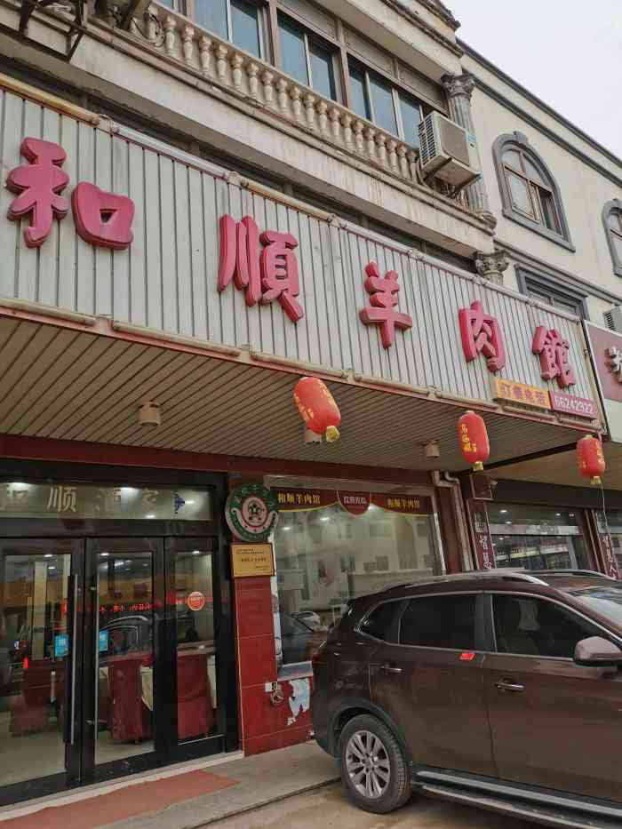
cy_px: 414
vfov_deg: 65.3
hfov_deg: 51.4
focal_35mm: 27
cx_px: 311
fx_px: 647
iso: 50
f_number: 1.8
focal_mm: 5.58
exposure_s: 1/286
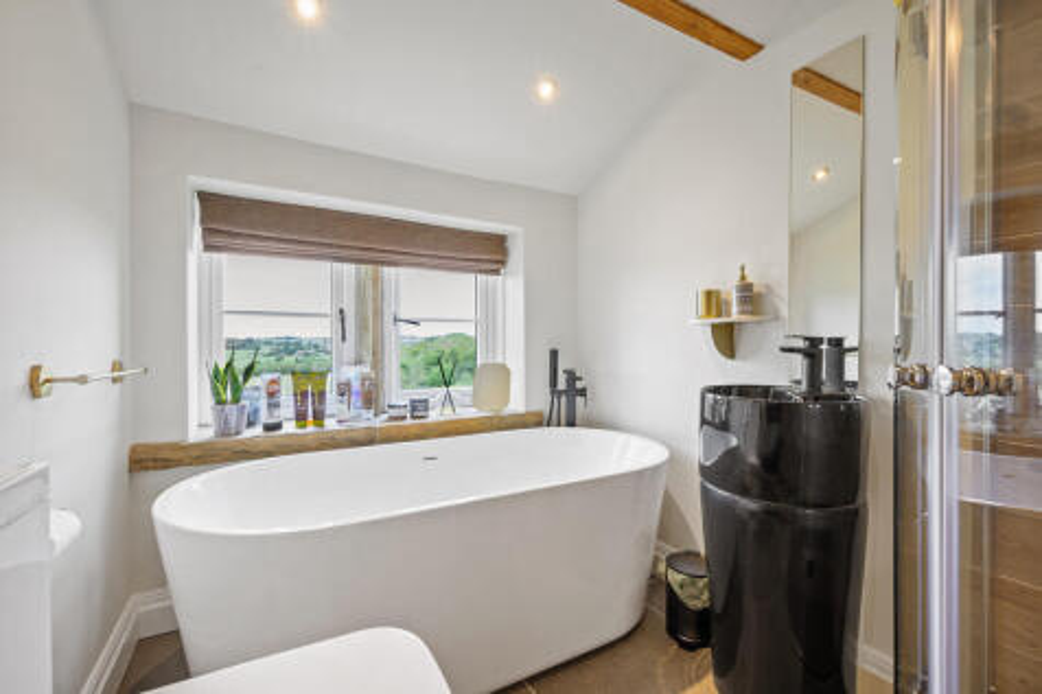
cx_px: 521
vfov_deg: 75.5
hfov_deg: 98.6
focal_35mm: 16
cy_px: 347
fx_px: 448
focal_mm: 15.5
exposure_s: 1/6
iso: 800
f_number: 9
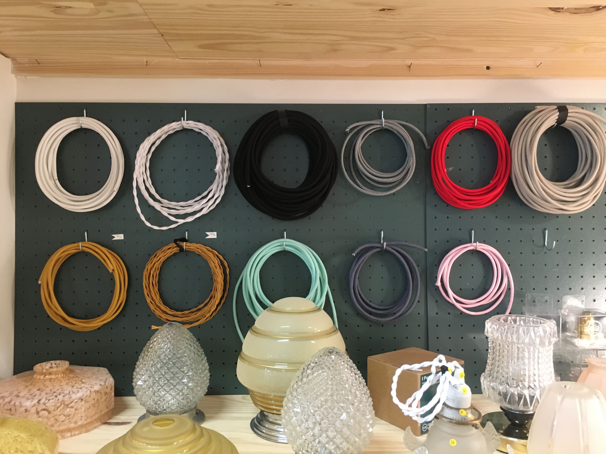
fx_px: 508
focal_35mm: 29
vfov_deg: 48.2
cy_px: 227
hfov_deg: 61.7
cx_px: 303
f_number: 2.2
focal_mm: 4.15
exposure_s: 1/17
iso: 200
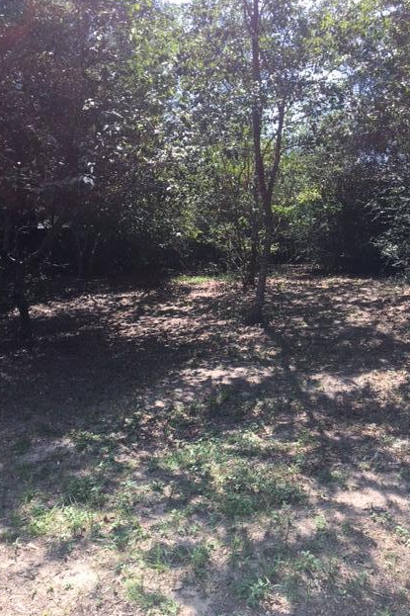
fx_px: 530
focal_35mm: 31
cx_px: 211
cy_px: 305
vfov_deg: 60.3
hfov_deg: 42.3
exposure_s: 1/499
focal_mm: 4.15
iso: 25
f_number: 2.2
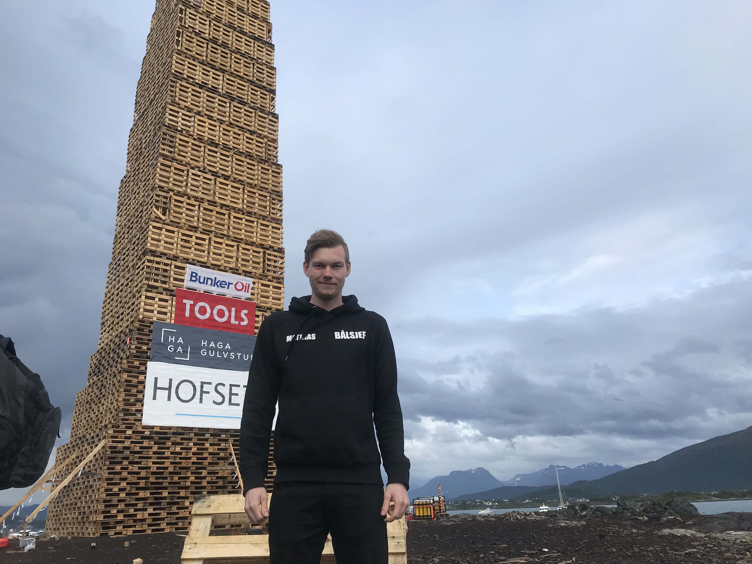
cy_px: 282
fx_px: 608
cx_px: 376
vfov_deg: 49.7
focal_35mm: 28
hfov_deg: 63.4
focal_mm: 3.99
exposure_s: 1/560
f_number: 1.8
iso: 20
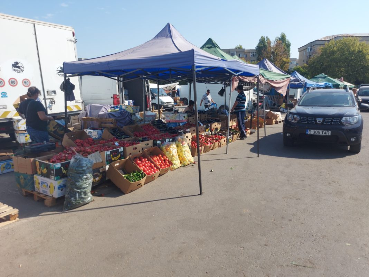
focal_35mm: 24
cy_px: 138
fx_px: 256
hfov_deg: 71.6
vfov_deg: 56.8
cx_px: 184
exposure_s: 1/861
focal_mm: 5.23
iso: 32
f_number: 1.8
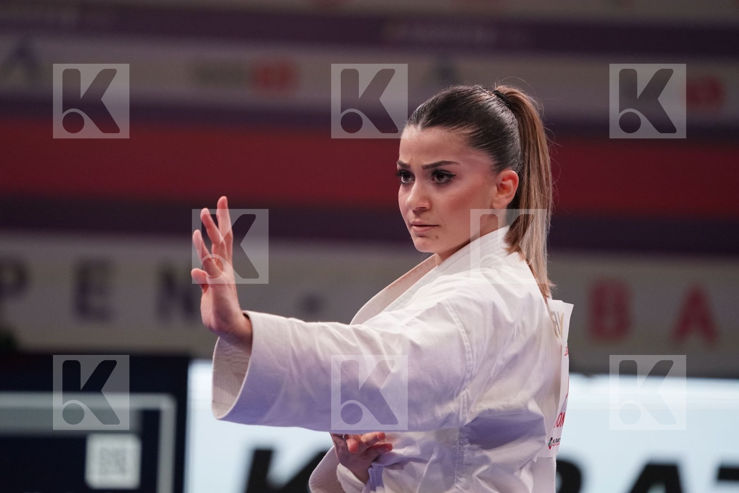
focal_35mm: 312
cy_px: 246
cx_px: 370
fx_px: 6404
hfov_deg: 6.6
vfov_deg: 4.4
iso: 5000
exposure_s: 1/400
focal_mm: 312
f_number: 5.6
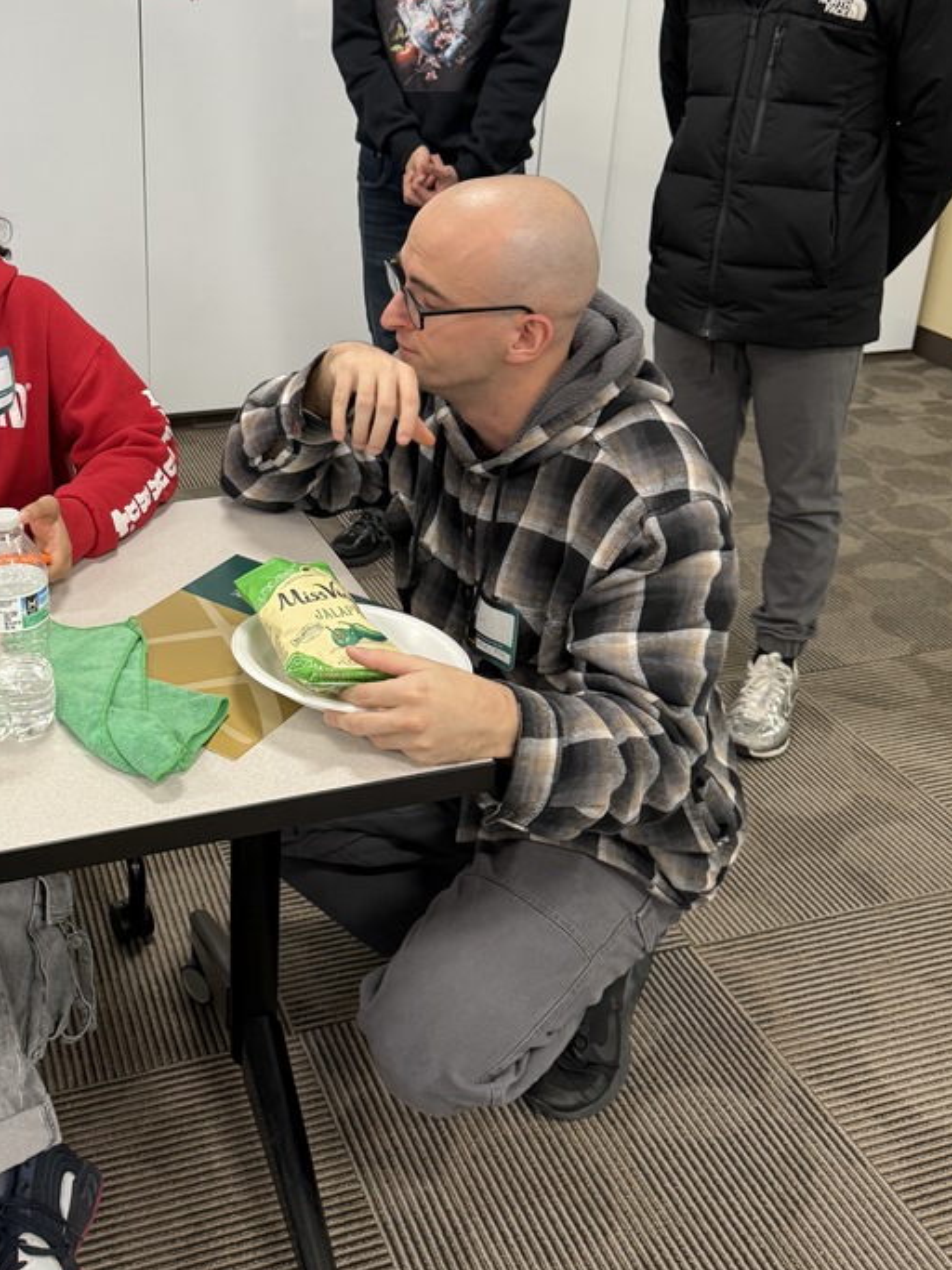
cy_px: 459
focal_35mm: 36
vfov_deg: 50.7
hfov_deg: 38.8
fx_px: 1320
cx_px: 262
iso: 320
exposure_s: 1/60
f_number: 1.78
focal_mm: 6.76
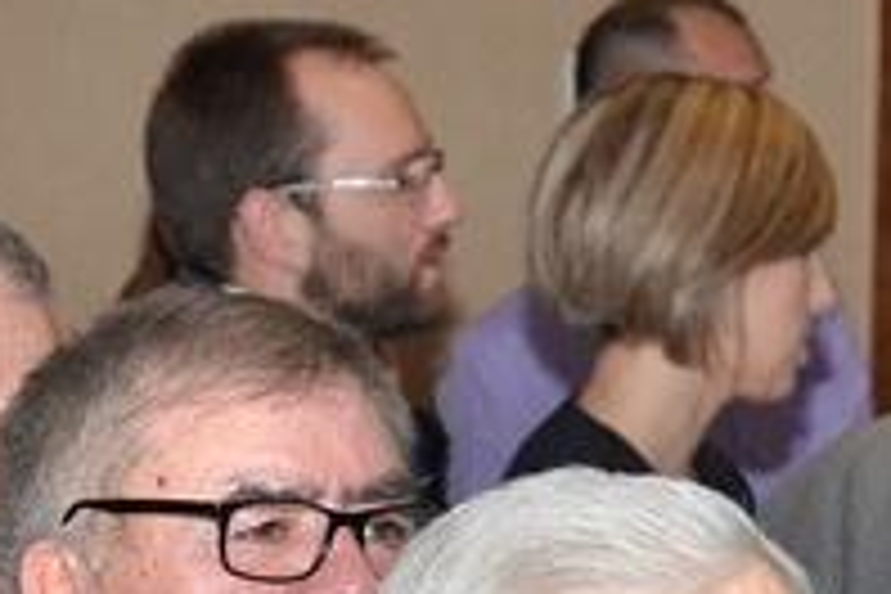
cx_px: 914
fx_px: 6014
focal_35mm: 243
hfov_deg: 8.4
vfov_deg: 5.6
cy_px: 1058
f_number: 4.5
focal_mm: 40
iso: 800
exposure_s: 1/125
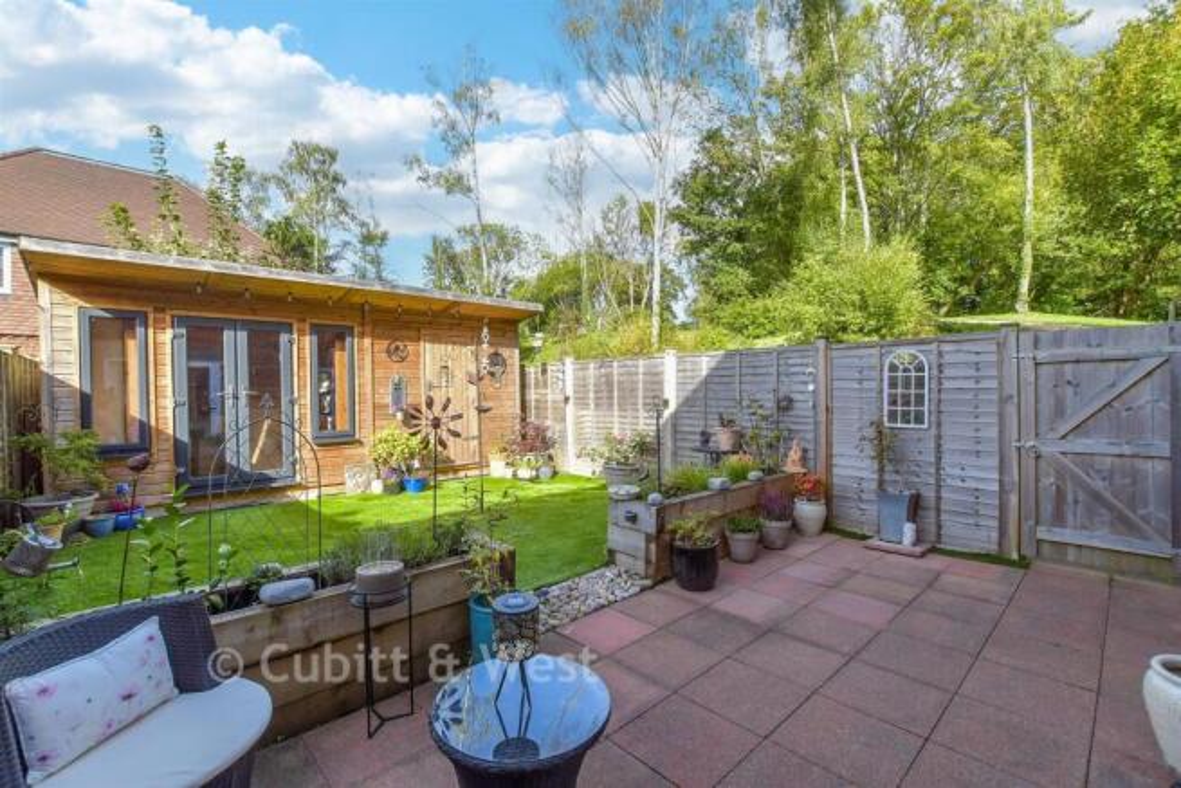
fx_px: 492
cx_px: 590
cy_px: 394
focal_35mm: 15
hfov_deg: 100.4
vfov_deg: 77.4
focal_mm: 10
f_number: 8
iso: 500
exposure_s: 1/320
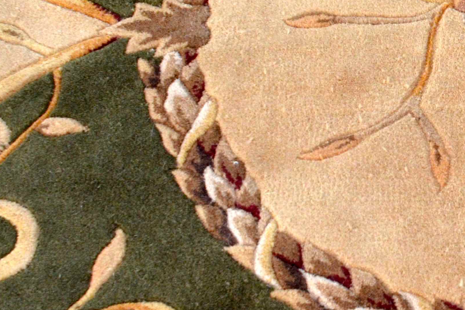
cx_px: 615
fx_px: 1653
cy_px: 81
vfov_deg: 10.7
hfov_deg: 15.2
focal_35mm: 128
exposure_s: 1/320
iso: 800
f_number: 8
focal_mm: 28
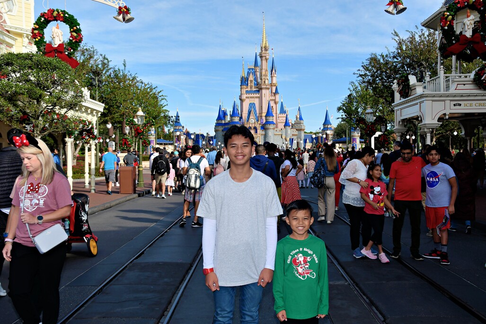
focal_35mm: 37
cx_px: 243
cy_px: 162
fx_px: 500
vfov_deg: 36.0
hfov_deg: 51.9
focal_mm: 25
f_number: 9
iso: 100
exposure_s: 1/250
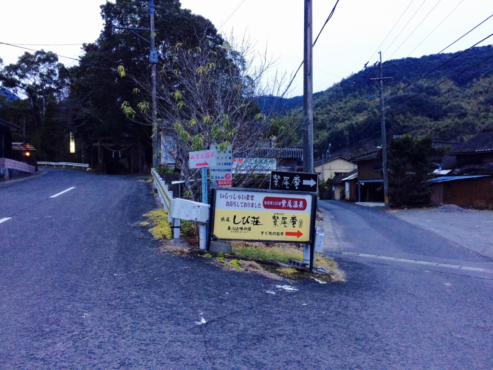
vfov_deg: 48.2
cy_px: 185
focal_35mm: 29
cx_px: 246
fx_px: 413
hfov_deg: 61.7
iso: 160
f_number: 2.2
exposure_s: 1/30
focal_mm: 4.15
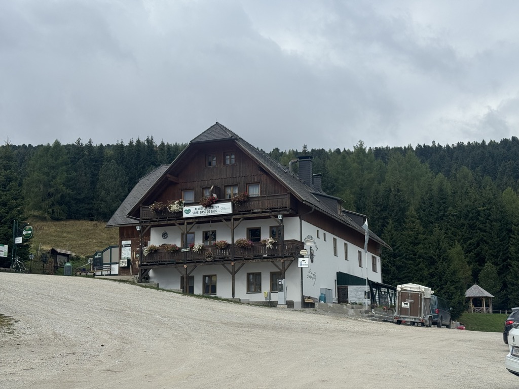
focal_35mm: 48
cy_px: 194
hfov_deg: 39.7
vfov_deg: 30.3
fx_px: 720
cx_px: 260
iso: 64
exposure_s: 1/4608
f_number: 1.78
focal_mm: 6.76
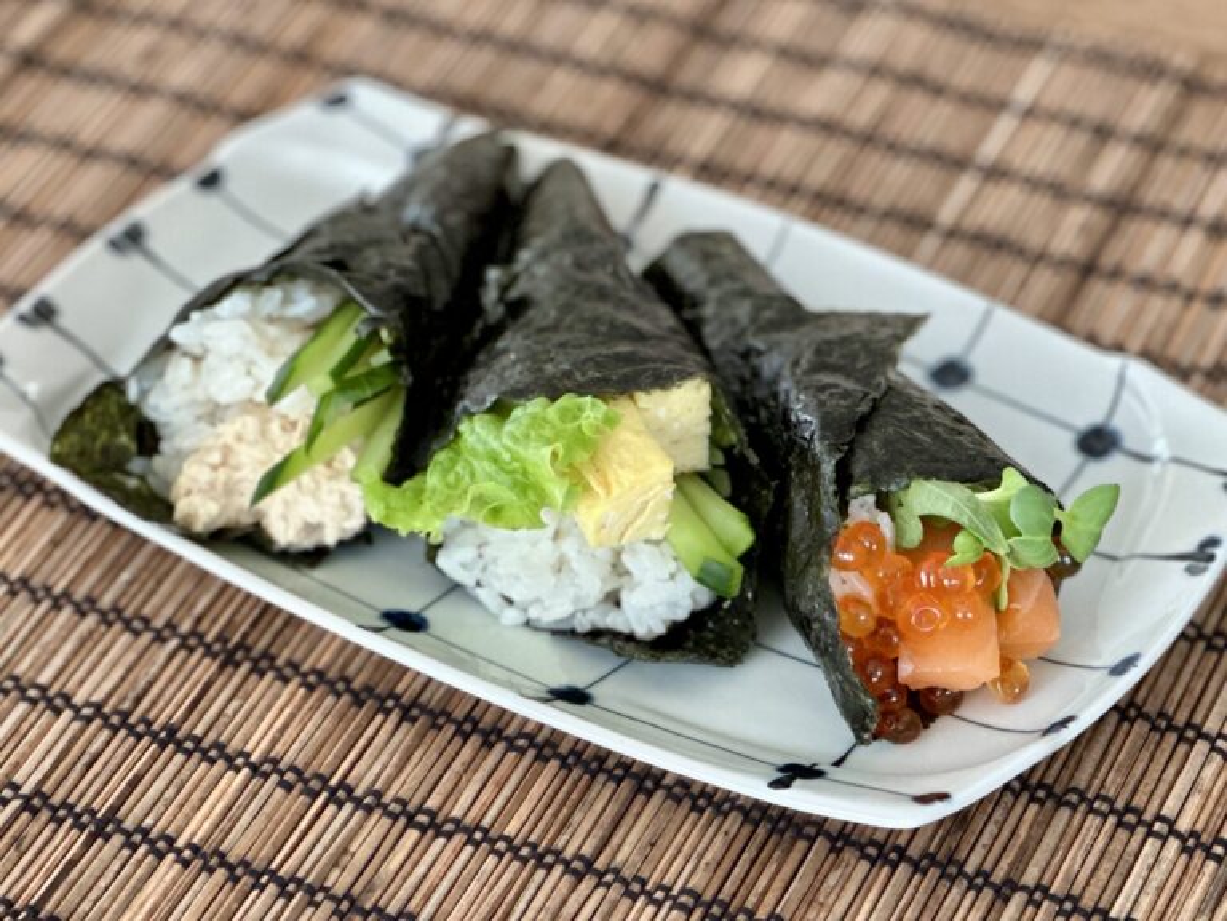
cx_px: 614
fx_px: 2729
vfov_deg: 19.1
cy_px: 460
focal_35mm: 77
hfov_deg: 25.3
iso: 200
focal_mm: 9
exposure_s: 1/40
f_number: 2.8
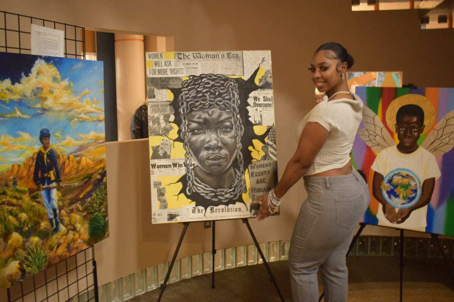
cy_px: 151
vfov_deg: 38.4
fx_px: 435
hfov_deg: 55.1
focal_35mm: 34
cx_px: 227
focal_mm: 23
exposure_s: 1/25
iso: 3200
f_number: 3.8
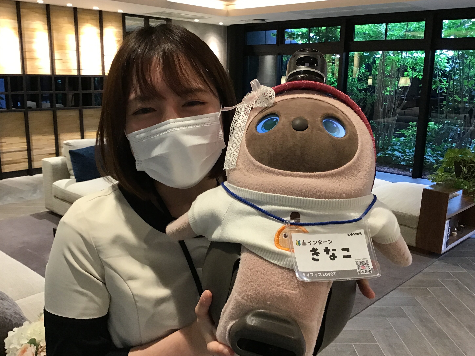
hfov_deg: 52.6
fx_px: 480
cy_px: 182
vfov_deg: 40.7
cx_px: 236
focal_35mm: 35
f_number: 2.4
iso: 100
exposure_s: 1/30
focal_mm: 3.3
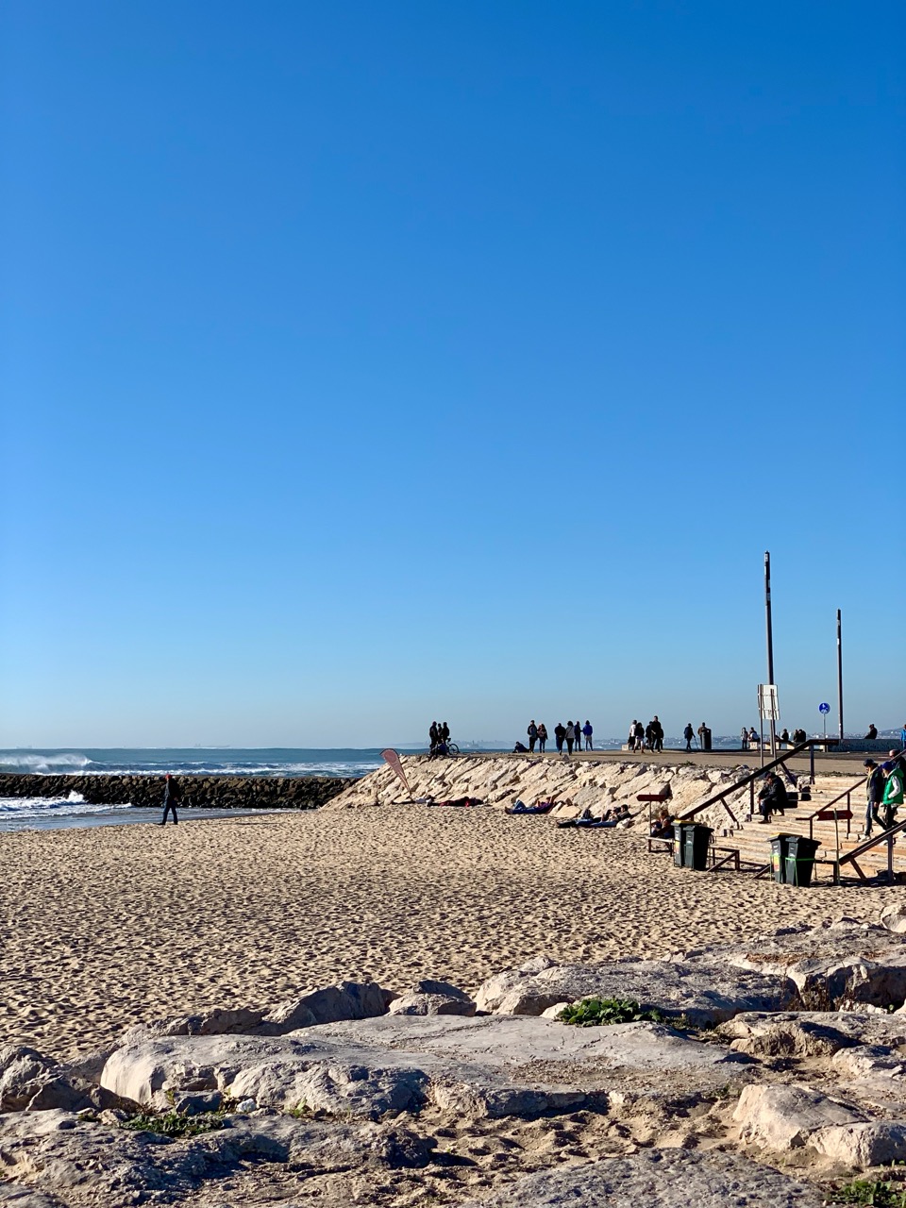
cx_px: 453
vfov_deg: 36.8
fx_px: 1815
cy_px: 604
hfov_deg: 28.0
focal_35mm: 52
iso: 16
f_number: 2.4
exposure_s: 1/1776
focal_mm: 6
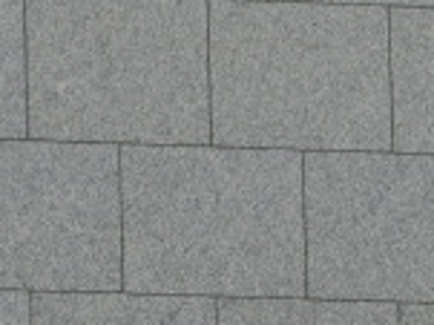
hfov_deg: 3.3
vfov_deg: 2.4
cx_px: 158
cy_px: 682
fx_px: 7604
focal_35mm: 607
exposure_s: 1/160
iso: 100
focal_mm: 25.5
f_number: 5.8
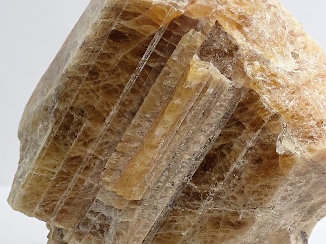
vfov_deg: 13.8
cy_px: 167
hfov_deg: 18.4
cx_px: 160
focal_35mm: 107
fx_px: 1008
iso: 800
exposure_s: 1/60
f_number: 4.1
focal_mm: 13.65
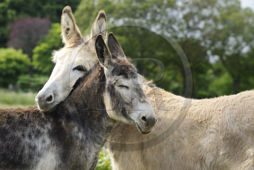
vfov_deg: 6.9
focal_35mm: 200
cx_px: 127
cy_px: 85
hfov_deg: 10.3
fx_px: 1411
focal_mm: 200
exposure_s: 1/250
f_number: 7.1
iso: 200
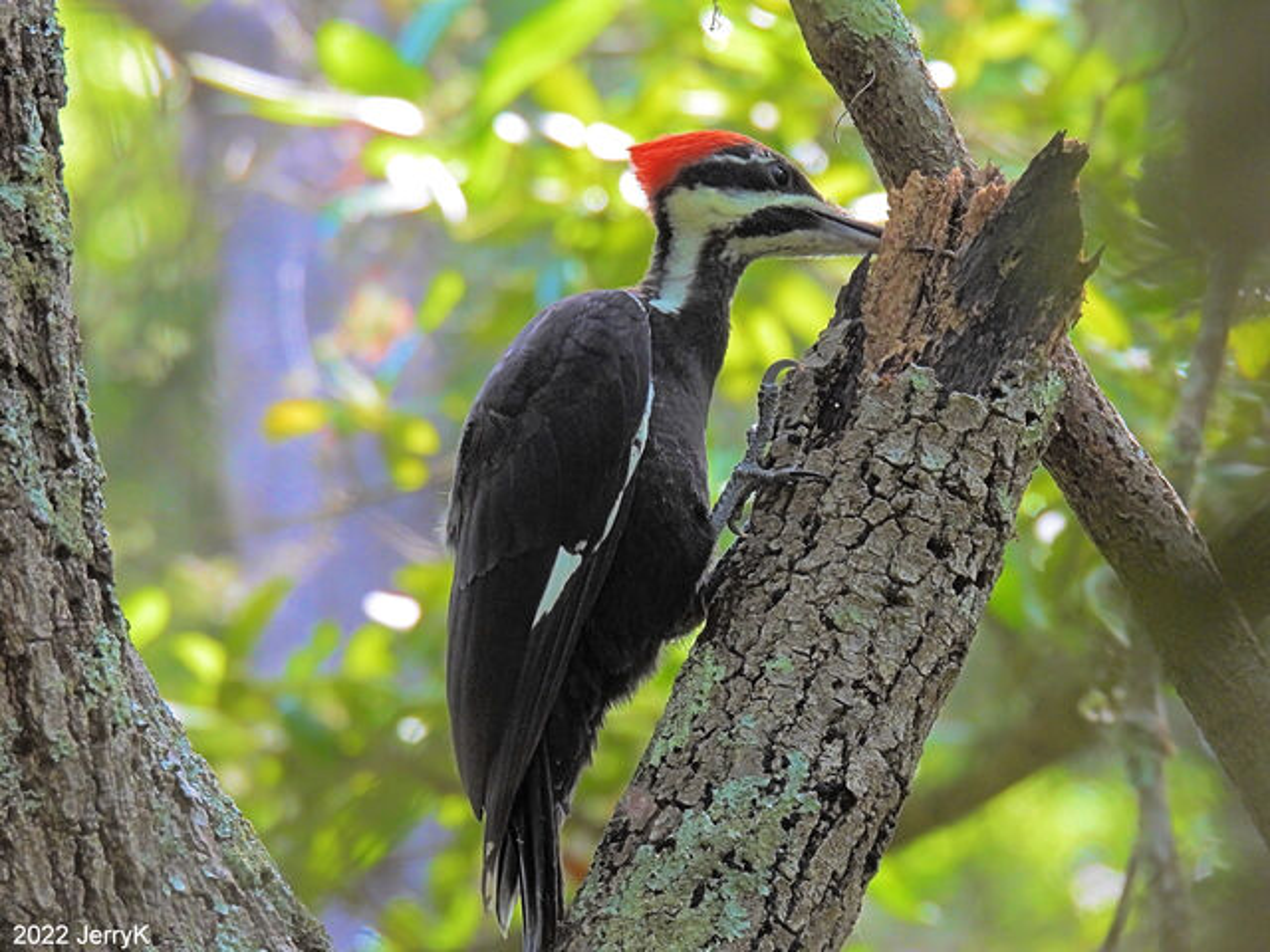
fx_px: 23847
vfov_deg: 2.3
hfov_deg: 3.1
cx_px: 635
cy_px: 476
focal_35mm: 650
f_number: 5.6
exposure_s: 1/200
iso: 400
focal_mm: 116
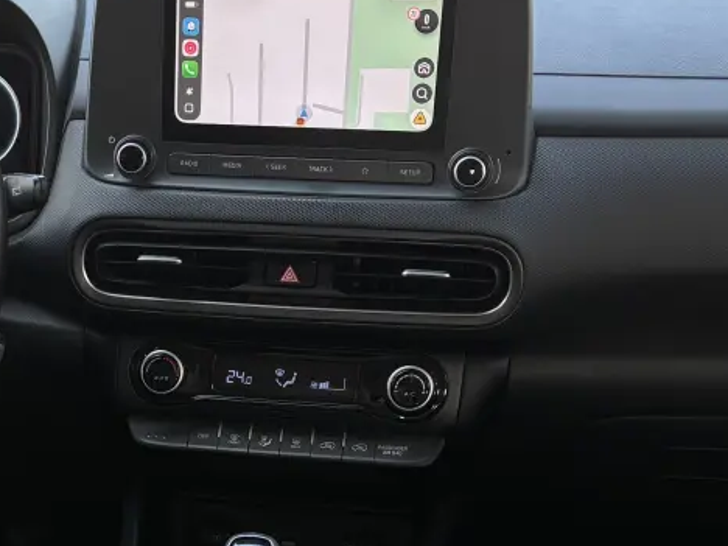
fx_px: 1682
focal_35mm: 80
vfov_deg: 17.7
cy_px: 619
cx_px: 101
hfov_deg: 23.9
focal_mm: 5.96
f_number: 1.6
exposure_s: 1/121
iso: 40
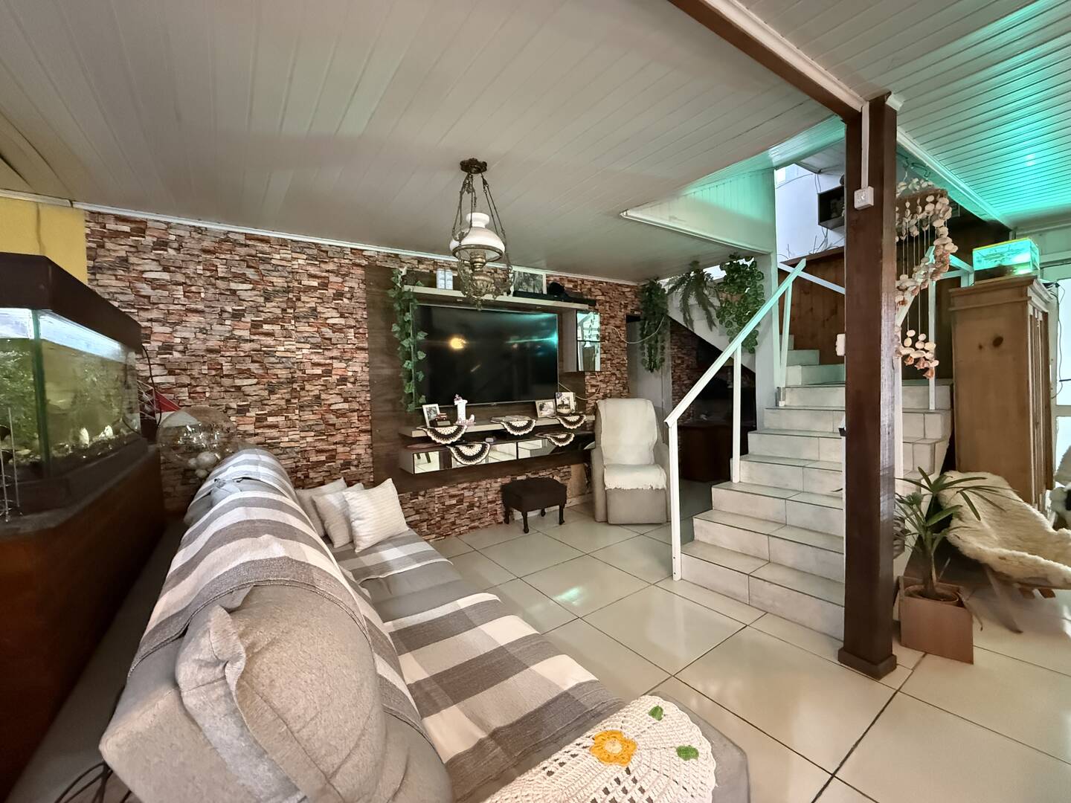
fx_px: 433
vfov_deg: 85.7
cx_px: 536
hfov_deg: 102.1
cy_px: 402
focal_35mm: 14
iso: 1250
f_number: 2.2
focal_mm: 2.22
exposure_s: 1/40
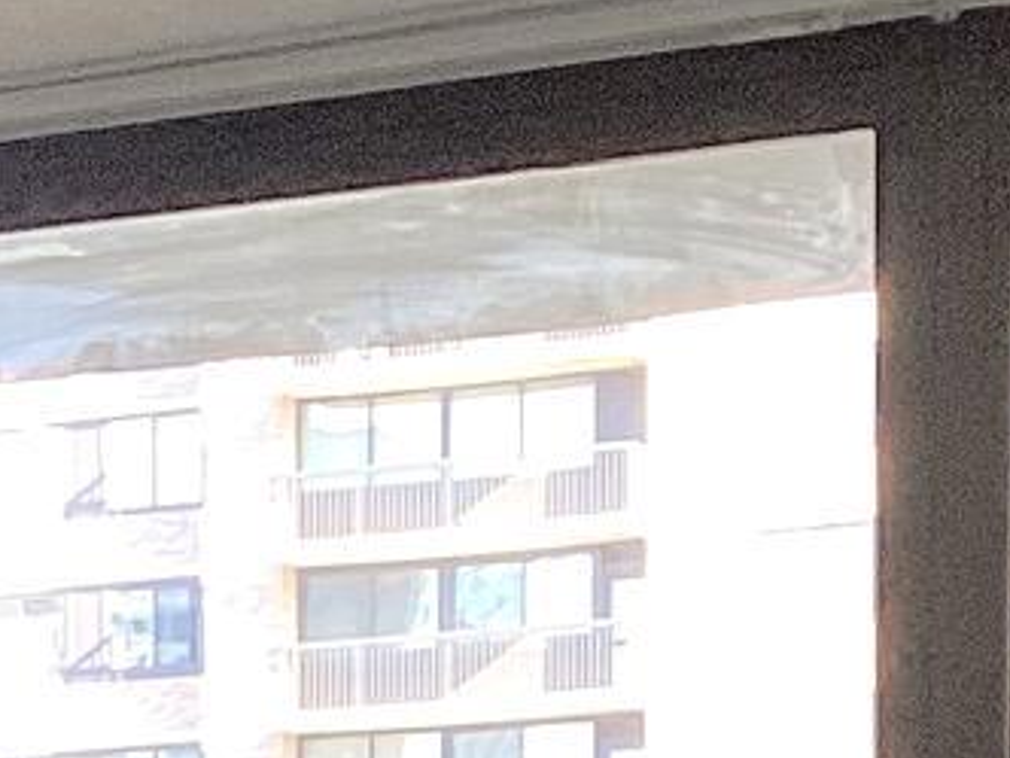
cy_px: 1915
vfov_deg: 7.2
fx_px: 5573
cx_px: -666
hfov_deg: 9.9
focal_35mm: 191
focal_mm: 3.3
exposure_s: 1/120
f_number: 2.4
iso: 80
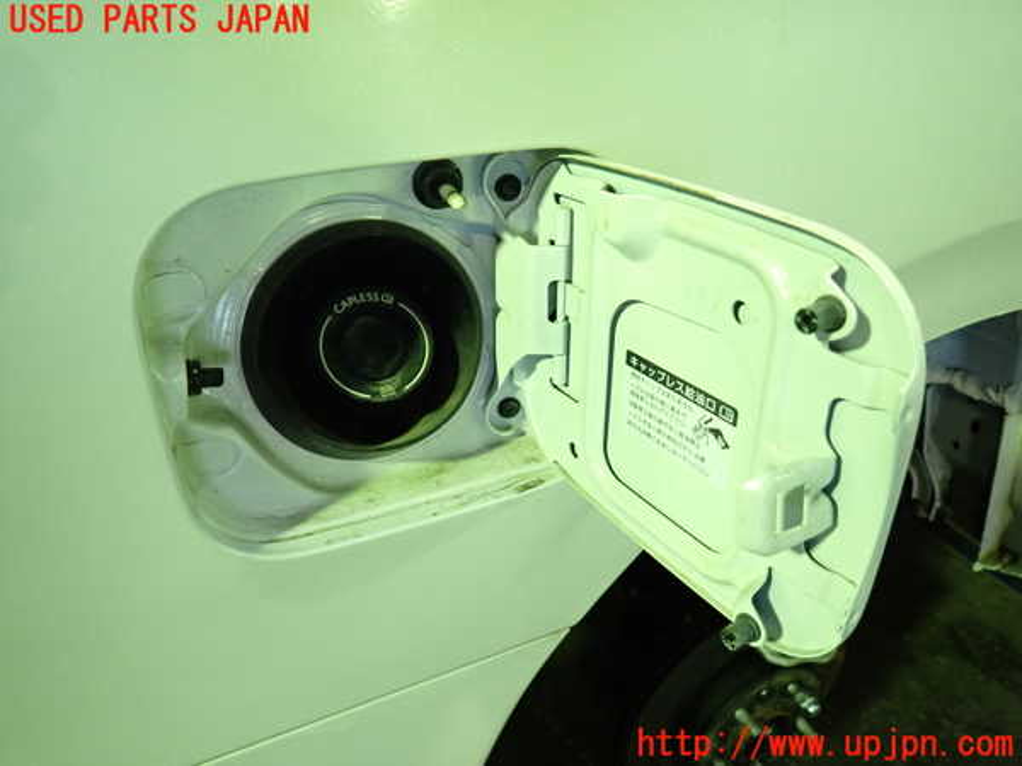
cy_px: 383
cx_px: 511
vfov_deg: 54.9
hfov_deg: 69.4
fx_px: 738
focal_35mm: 25
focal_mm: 4.5
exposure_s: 1/30
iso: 400
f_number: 2
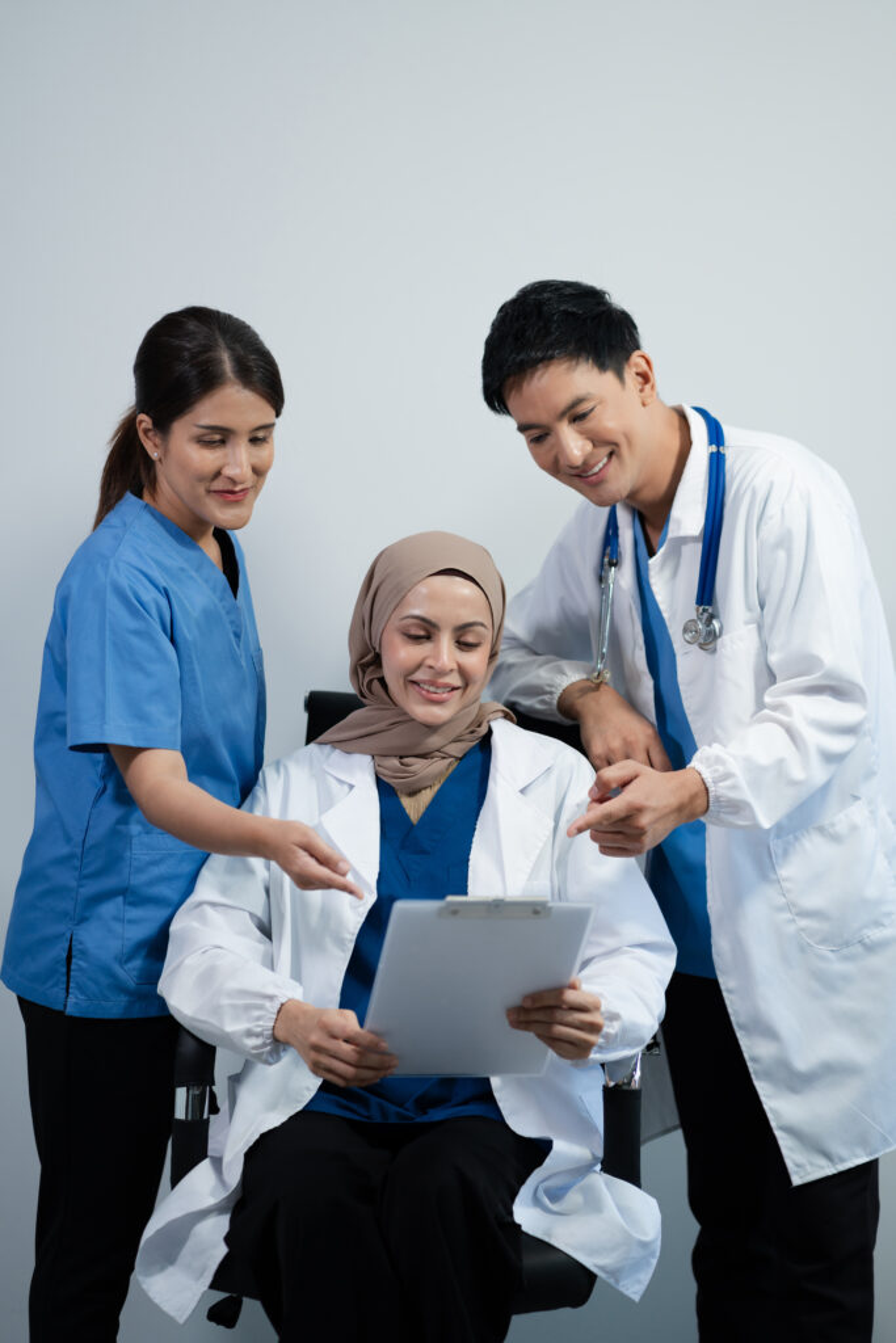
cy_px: 672
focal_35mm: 85
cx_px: 448
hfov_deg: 16.1
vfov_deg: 23.9
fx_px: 3172
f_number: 2.5
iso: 320
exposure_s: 1/250
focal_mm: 85
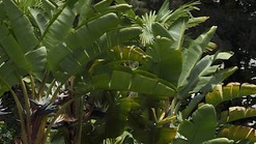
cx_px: -571
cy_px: 239
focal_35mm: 237
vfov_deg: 5.1
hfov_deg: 7.7
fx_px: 1609
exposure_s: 1/200
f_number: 9
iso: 200
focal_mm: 35
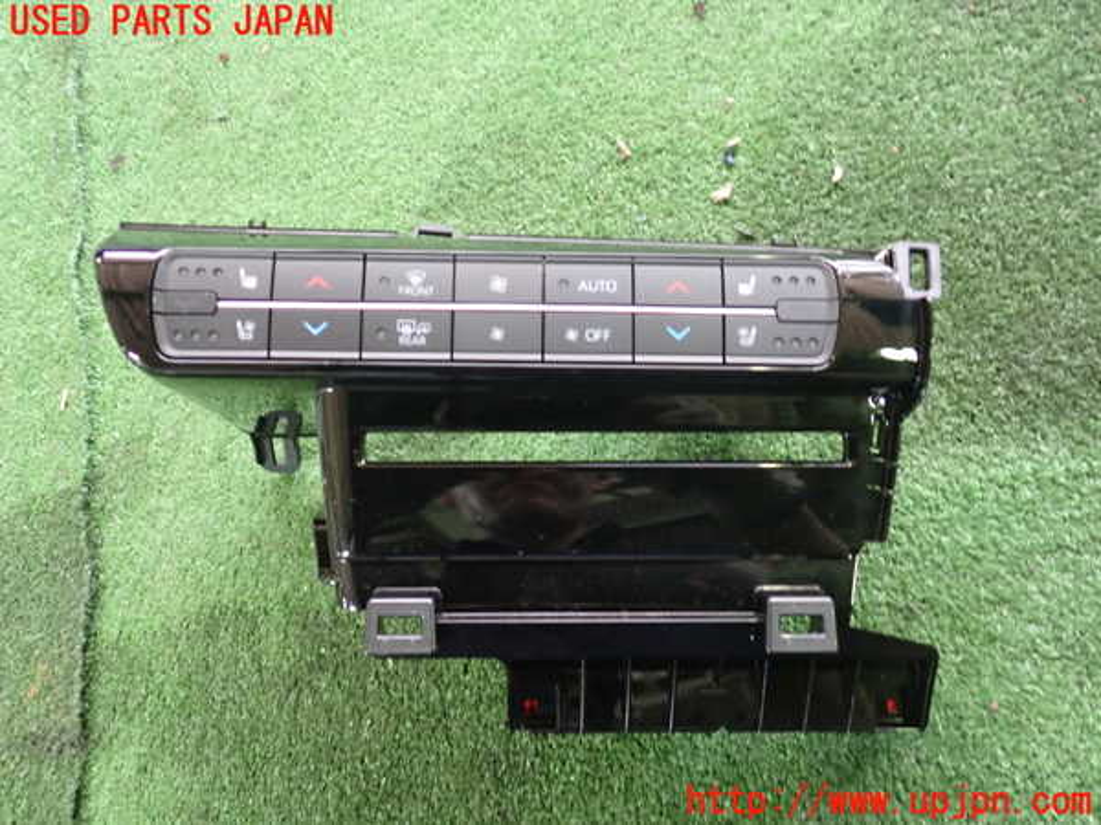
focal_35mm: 30
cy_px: 412
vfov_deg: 46.8
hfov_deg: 60.0
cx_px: 550
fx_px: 954
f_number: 2.3
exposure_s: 1/30
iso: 800
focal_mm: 5.4
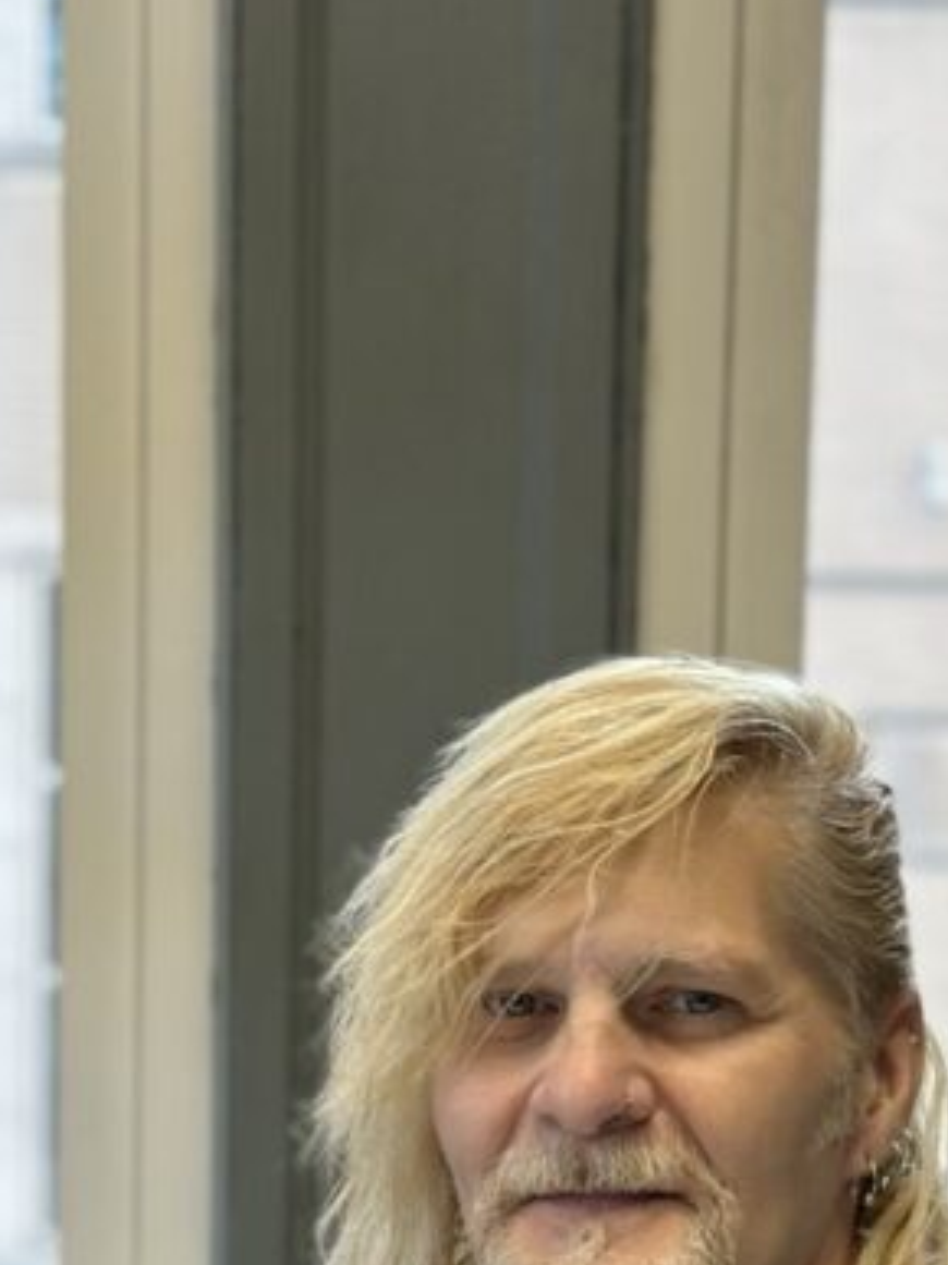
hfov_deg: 11.7
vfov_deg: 15.0
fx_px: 4640
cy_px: 1491
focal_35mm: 127
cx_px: 507
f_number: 1.78
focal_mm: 6.86
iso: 100
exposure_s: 1/169
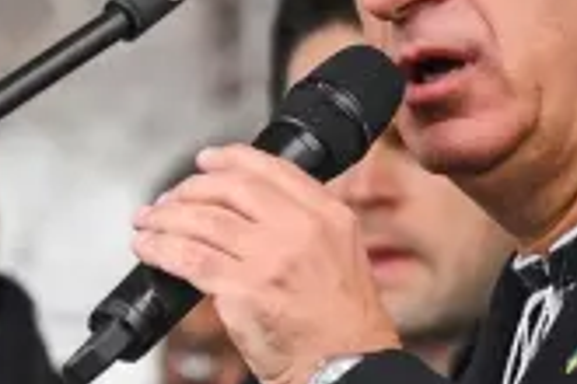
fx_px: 8879
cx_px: -546
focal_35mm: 554
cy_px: 281
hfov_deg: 3.7
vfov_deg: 2.5
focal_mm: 120
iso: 1600
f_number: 4
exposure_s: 1/800
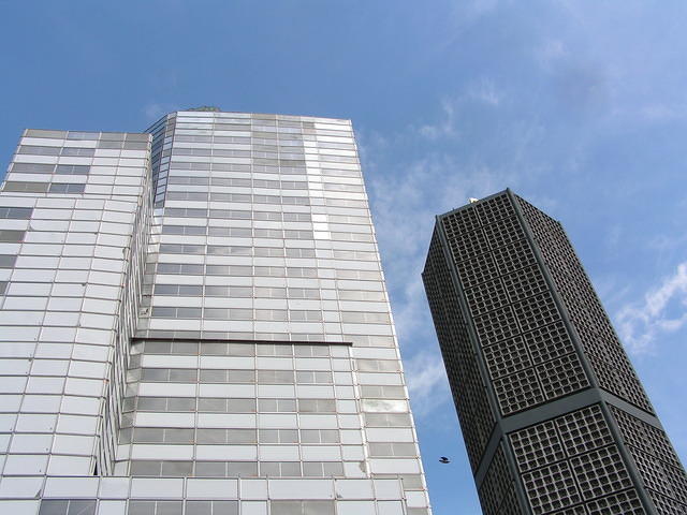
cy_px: 258
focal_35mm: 39
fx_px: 774
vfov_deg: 36.8
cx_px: 344
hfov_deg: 47.9
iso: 50
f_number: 5.6
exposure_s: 1/250
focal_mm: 6.5
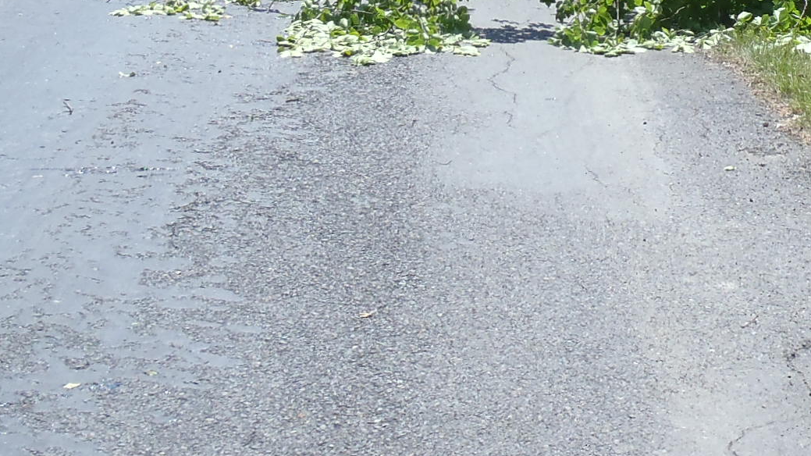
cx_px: 806
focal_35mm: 102
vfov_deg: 11.4
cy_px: -198
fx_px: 2193
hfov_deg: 20.3
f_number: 13
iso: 125
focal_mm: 6.83
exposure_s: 1/80
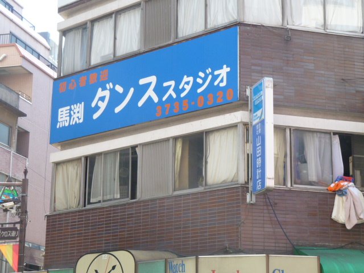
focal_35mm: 83
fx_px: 873
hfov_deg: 23.6
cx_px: 182
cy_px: 136
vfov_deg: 17.8
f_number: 4.2
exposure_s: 1/320
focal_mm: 13.7
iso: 320
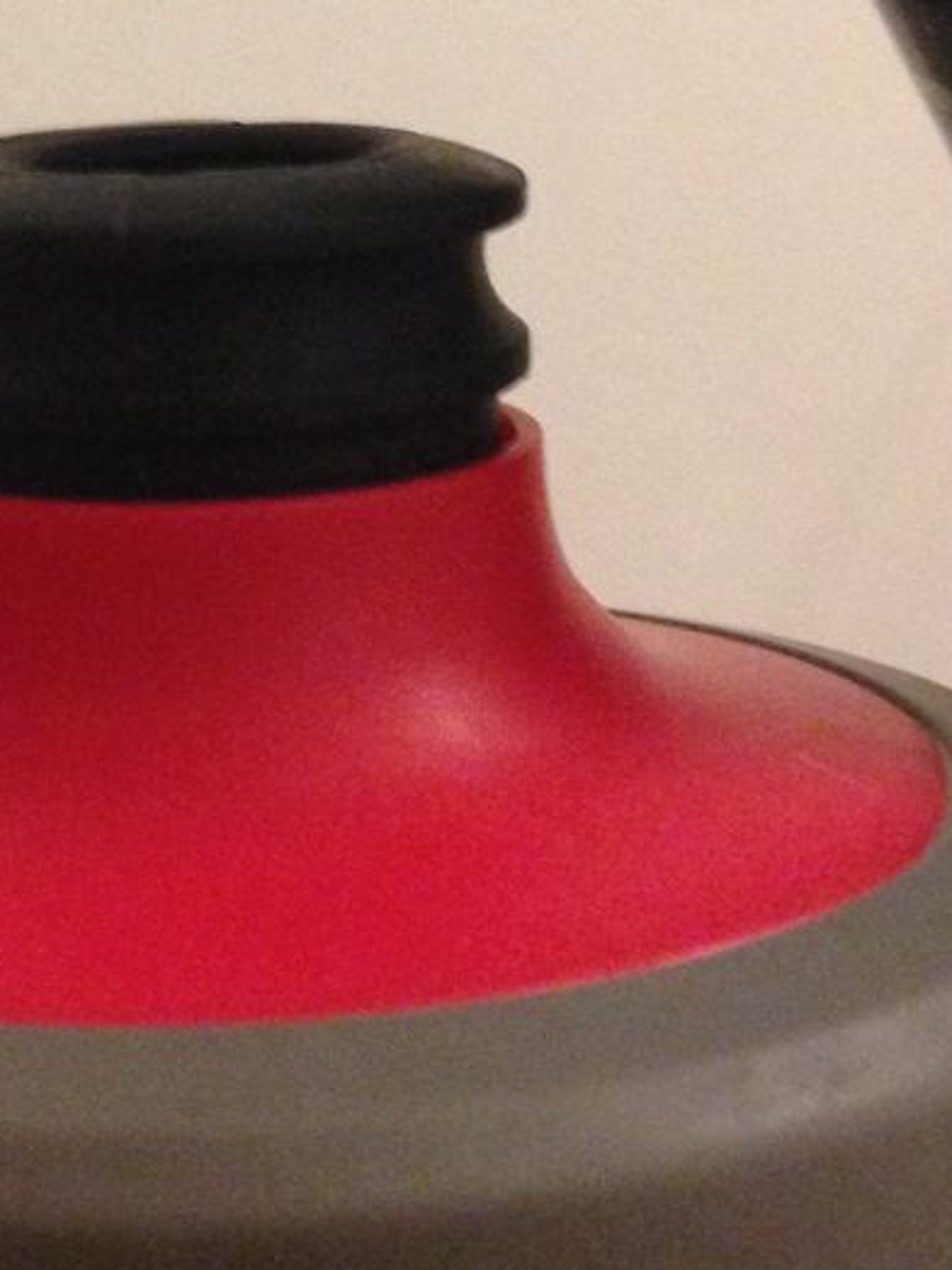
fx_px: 3705
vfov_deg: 18.9
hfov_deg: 14.6
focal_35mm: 101
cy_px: -19
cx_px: 216
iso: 400
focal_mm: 4.12
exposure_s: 1/15
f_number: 2.4
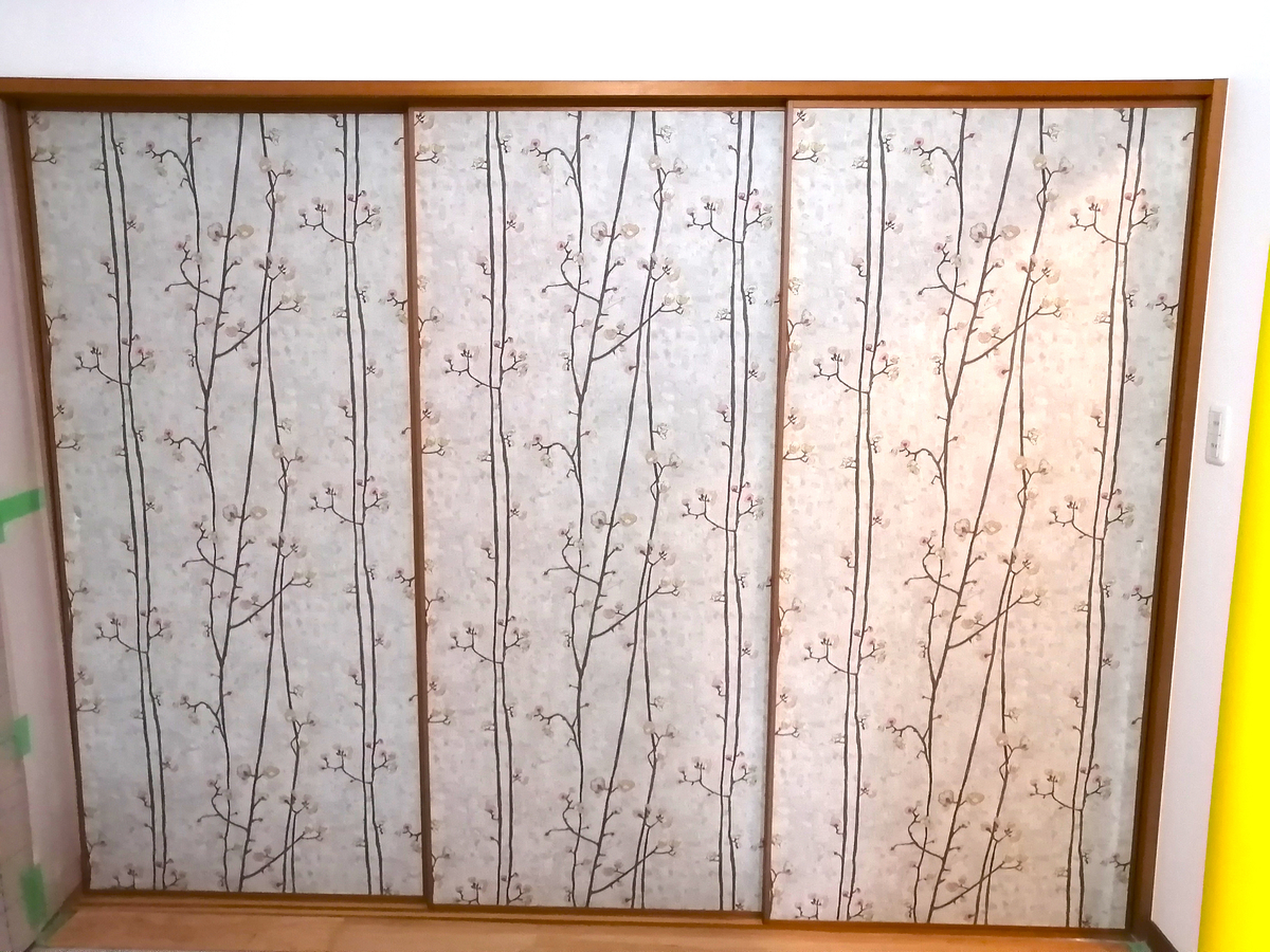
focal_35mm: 27
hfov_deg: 65.3
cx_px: 635
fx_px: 991
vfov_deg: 51.4
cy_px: 476
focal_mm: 3.62
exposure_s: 1/30
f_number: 1.8
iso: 320
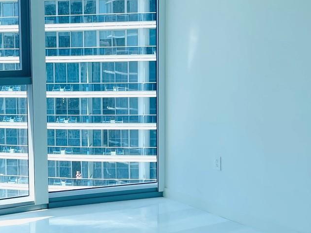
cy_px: 86
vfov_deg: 23.2
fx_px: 566
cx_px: 52
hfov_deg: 29.8
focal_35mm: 63
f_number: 1.6
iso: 32
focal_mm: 5.1
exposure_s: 1/994
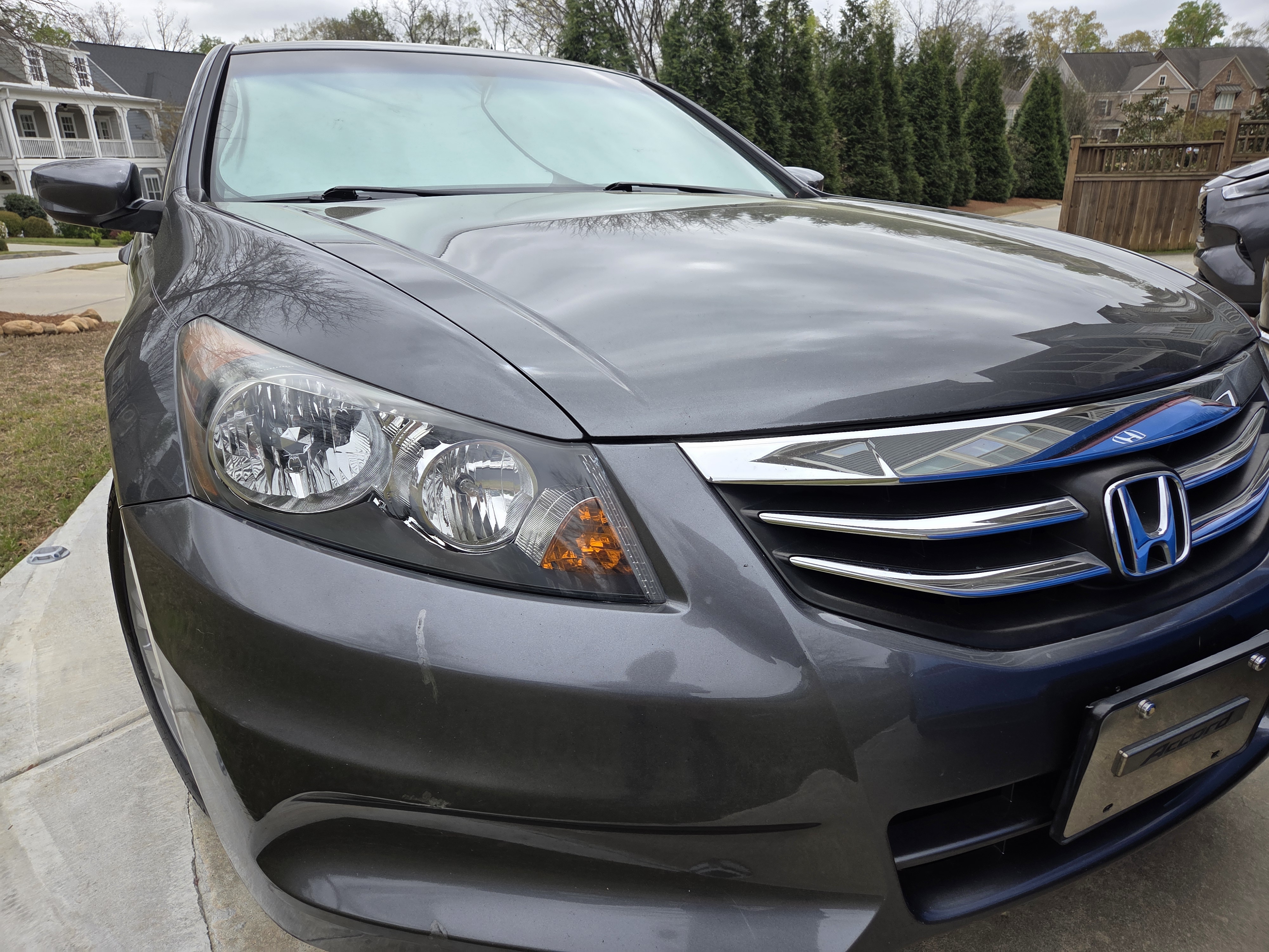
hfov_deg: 73.9
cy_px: 476
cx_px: 634
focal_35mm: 23
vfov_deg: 58.9
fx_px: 843
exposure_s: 1/2752
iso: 80
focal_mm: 5.4
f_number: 1.8
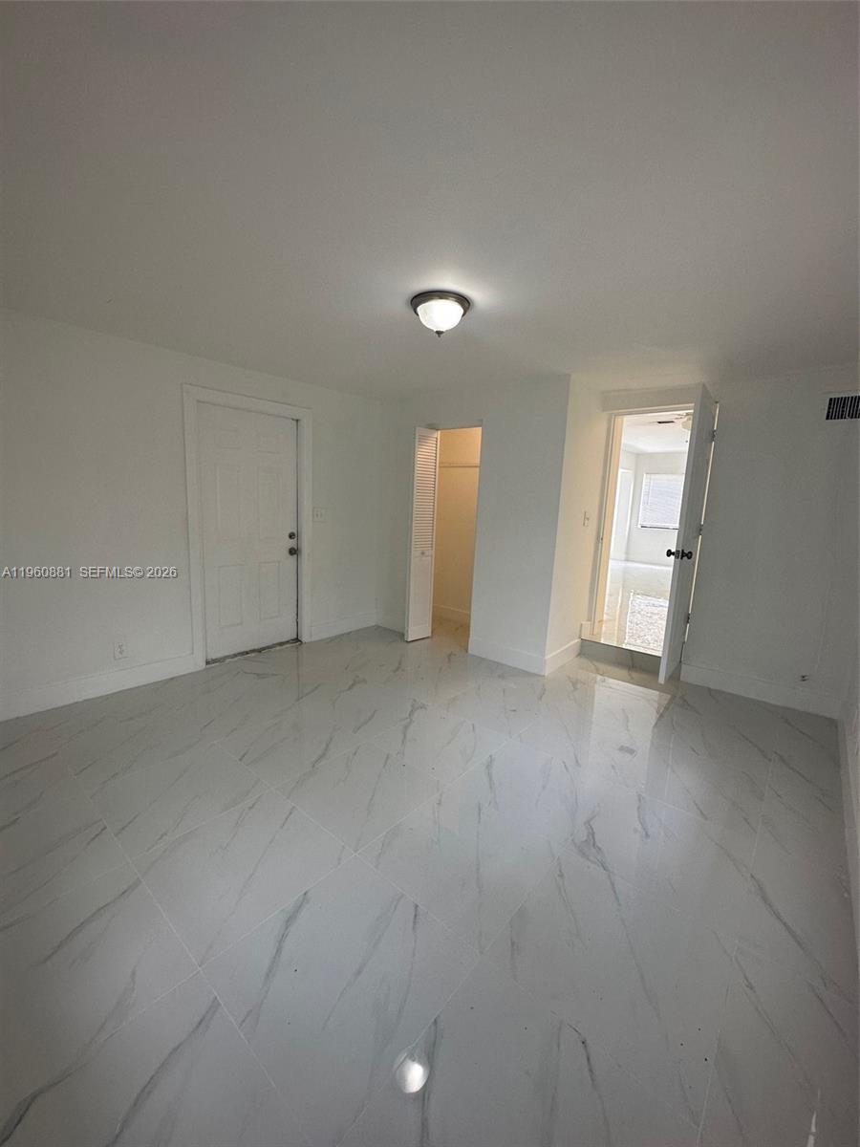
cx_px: 430
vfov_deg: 102.1
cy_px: 574
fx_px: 464
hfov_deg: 85.7
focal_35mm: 14
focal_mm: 2.22
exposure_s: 1/120
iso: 100
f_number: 2.2
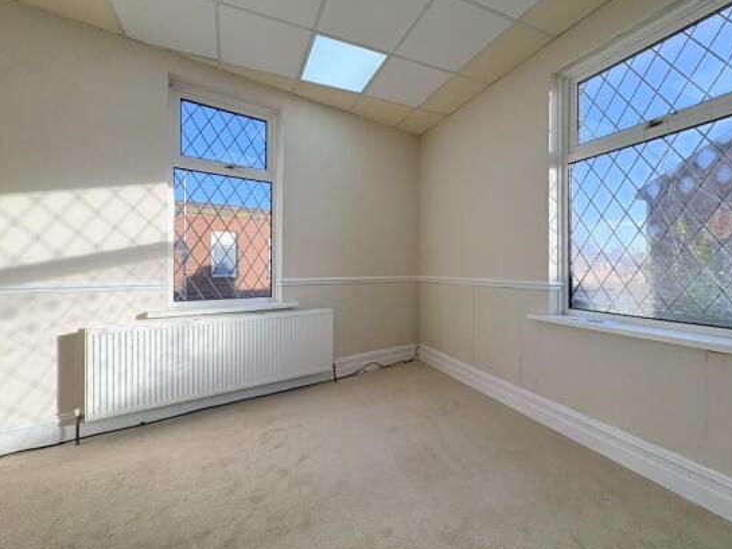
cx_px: 368
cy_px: 268
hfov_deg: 98.2
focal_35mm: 15
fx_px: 317
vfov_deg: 81.7
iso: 64
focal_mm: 2.22
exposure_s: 1/418
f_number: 2.2
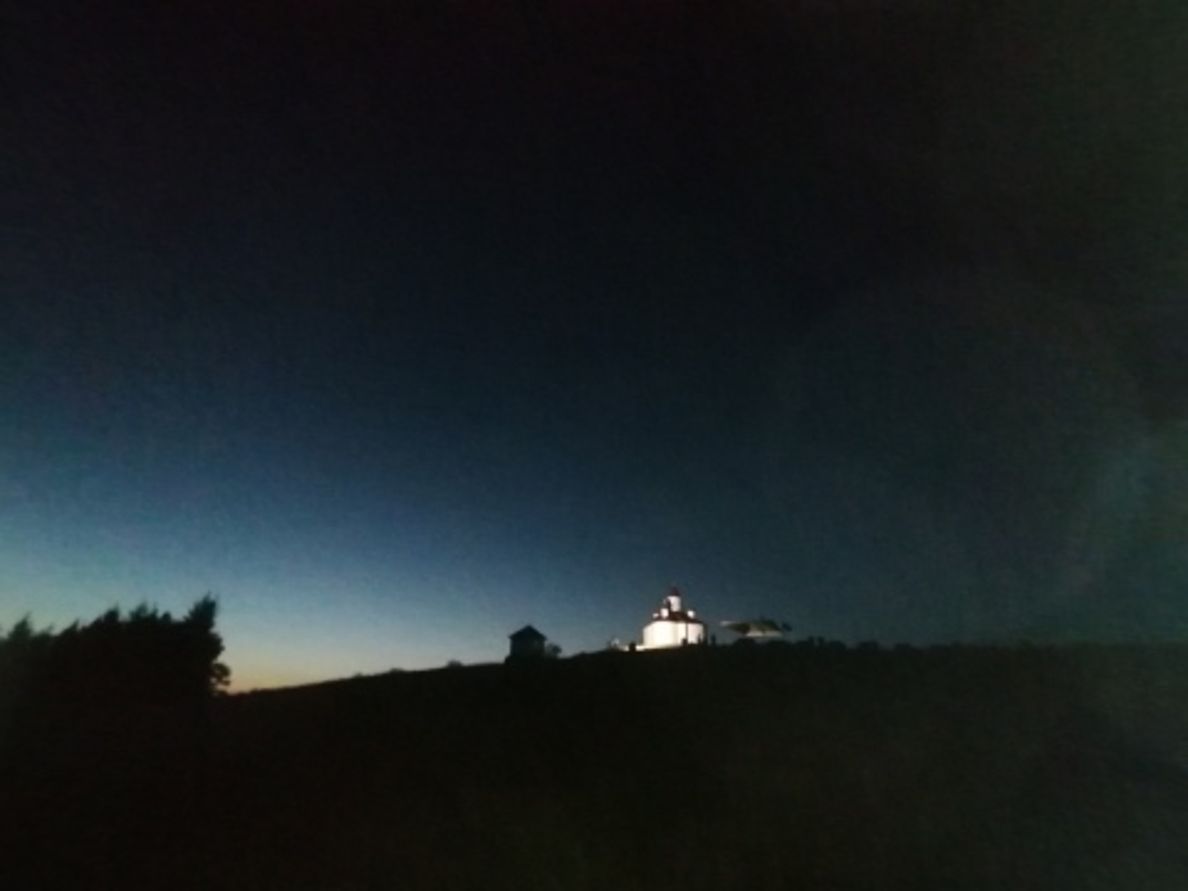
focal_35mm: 17
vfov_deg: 74.7
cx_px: 594
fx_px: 583
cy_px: 446
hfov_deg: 91.0
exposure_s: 1/12.5
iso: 2000
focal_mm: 1.78
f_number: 2.4
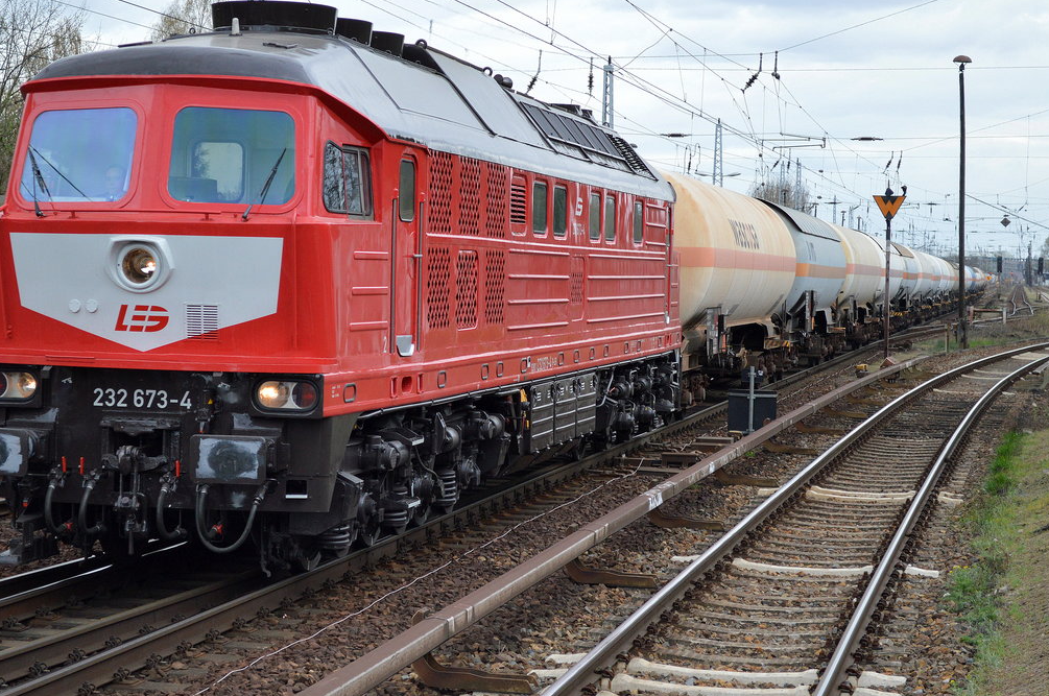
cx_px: 453
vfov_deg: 16.9
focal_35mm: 81
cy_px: 296
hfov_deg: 25.2
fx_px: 2345
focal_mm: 45
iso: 640
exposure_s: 1/500
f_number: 5.3
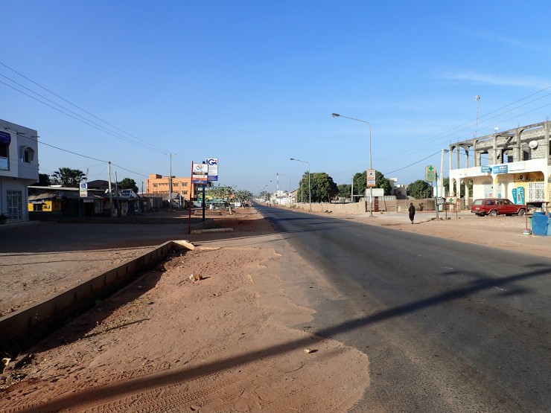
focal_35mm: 25
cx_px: 276
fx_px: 398
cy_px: 206
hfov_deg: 69.4
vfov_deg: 54.9
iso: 100
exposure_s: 1/250
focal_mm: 4.5
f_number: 8
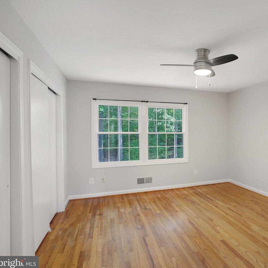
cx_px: 199
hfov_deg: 65.7
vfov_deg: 69.6
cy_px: 135
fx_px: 193
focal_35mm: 22
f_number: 8
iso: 1250
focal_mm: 17
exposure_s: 1/6
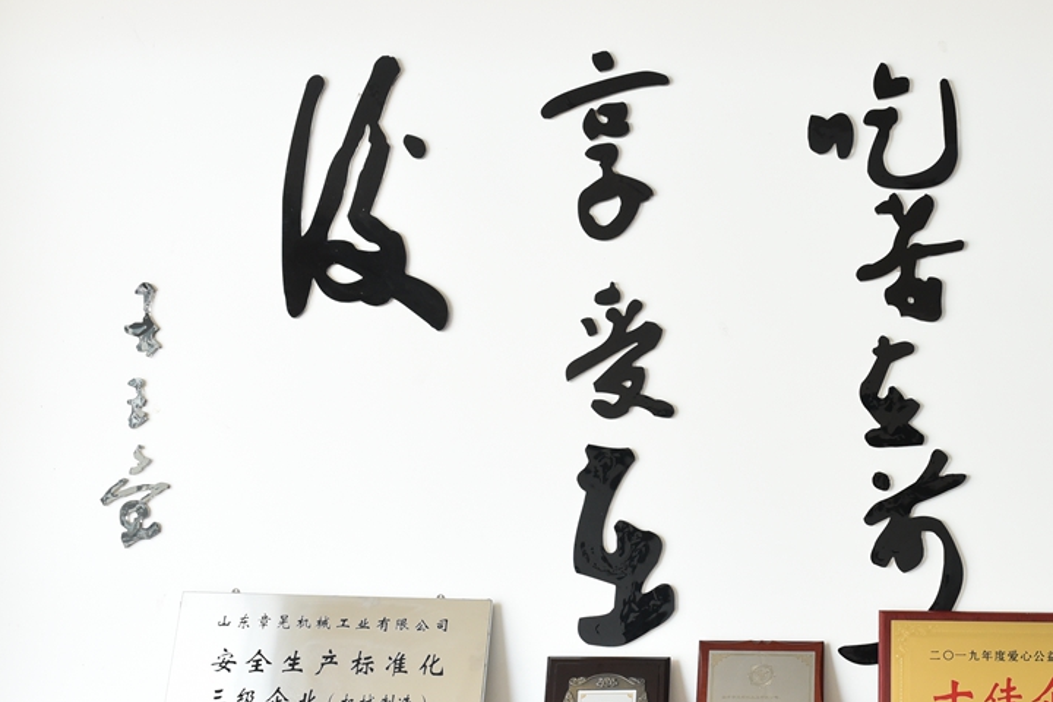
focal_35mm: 70
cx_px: 1019
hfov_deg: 27.4
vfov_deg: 19.2
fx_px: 2047
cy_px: 575
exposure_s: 1/125
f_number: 5.6
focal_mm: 35
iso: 1250
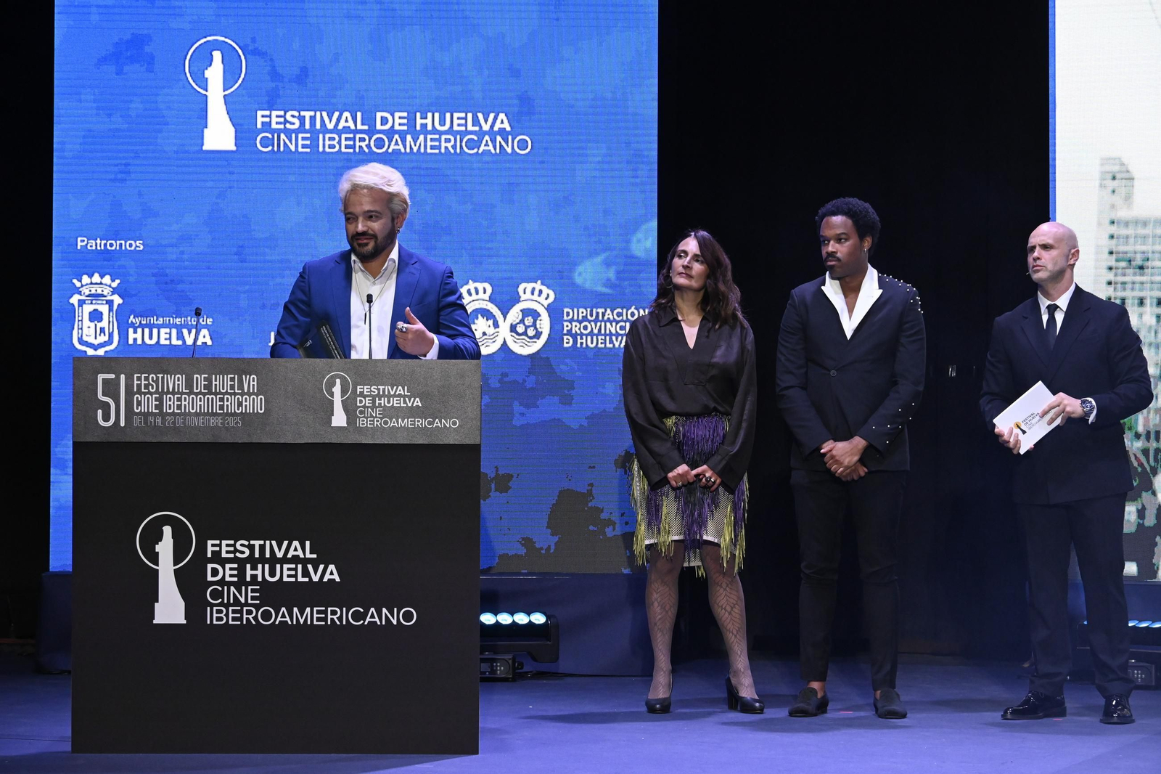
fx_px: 3289
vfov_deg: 13.4
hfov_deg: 20.0
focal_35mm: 102
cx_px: 580
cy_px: 387
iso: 2500
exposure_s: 1/250
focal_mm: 68
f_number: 6.3
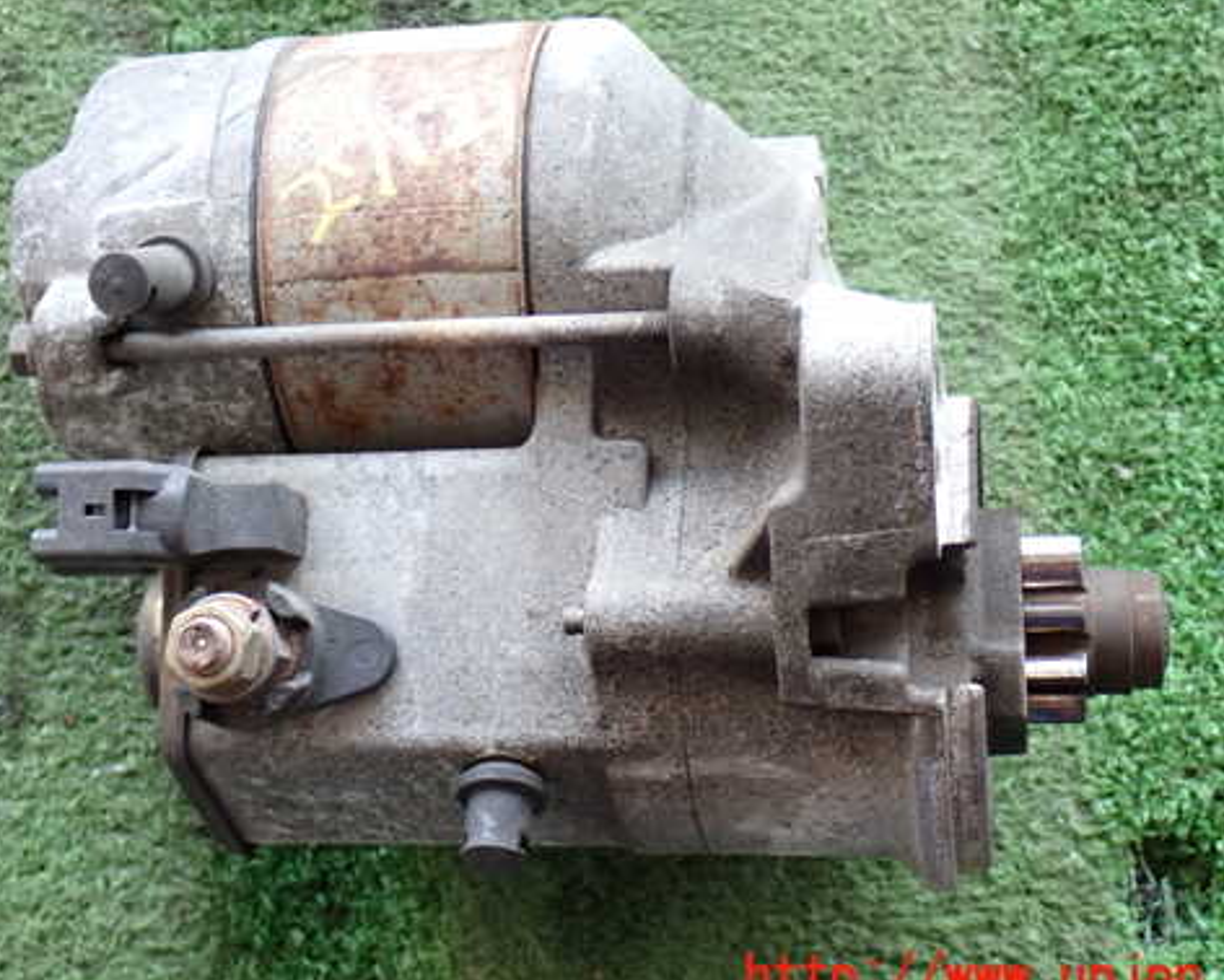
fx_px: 2247
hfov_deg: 30.5
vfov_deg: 24.6
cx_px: 552
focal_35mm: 62
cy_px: 428
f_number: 3.2
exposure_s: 1/50
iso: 250
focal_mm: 9.01
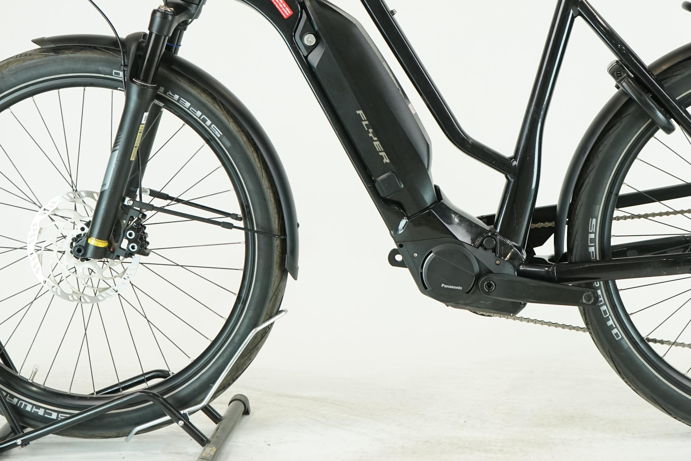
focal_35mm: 85
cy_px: 90
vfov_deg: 16.0
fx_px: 1631
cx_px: 445
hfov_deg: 23.8
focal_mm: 50
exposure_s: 1/200
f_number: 5.6
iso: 1600
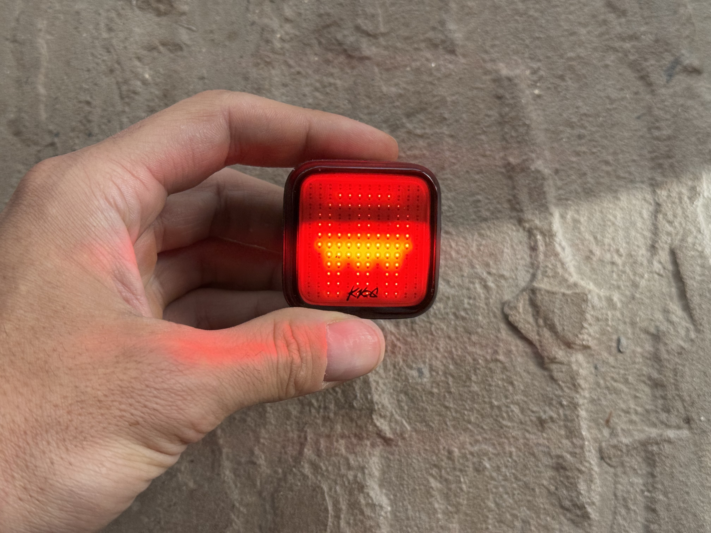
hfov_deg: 39.7
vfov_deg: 30.3
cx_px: 356
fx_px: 986
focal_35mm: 48
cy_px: 266
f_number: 1.78
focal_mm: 6.76
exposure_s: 1/488
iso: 80
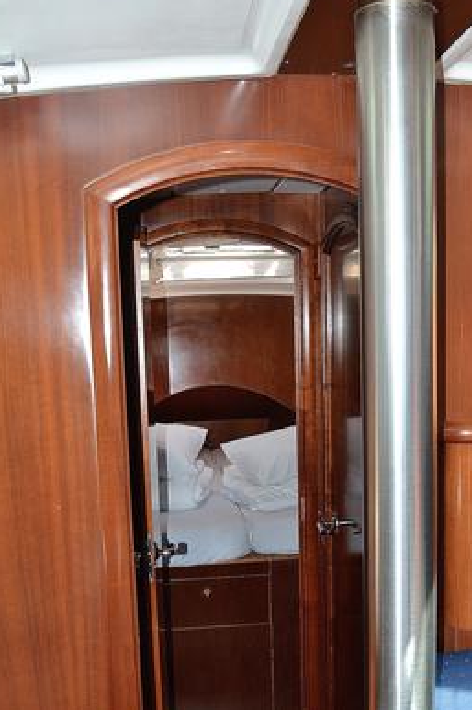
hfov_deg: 31.8
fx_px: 827
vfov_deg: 45.8
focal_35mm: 42
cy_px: 464
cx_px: 259
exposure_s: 1/60
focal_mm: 18
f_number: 8
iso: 400
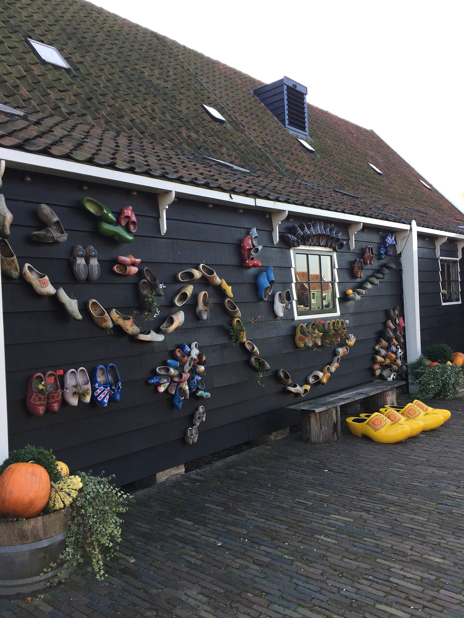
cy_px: 309
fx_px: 518
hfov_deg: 48.2
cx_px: 232
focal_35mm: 29
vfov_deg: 61.7
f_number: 2.2
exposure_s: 1/134
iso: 32
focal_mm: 4.15
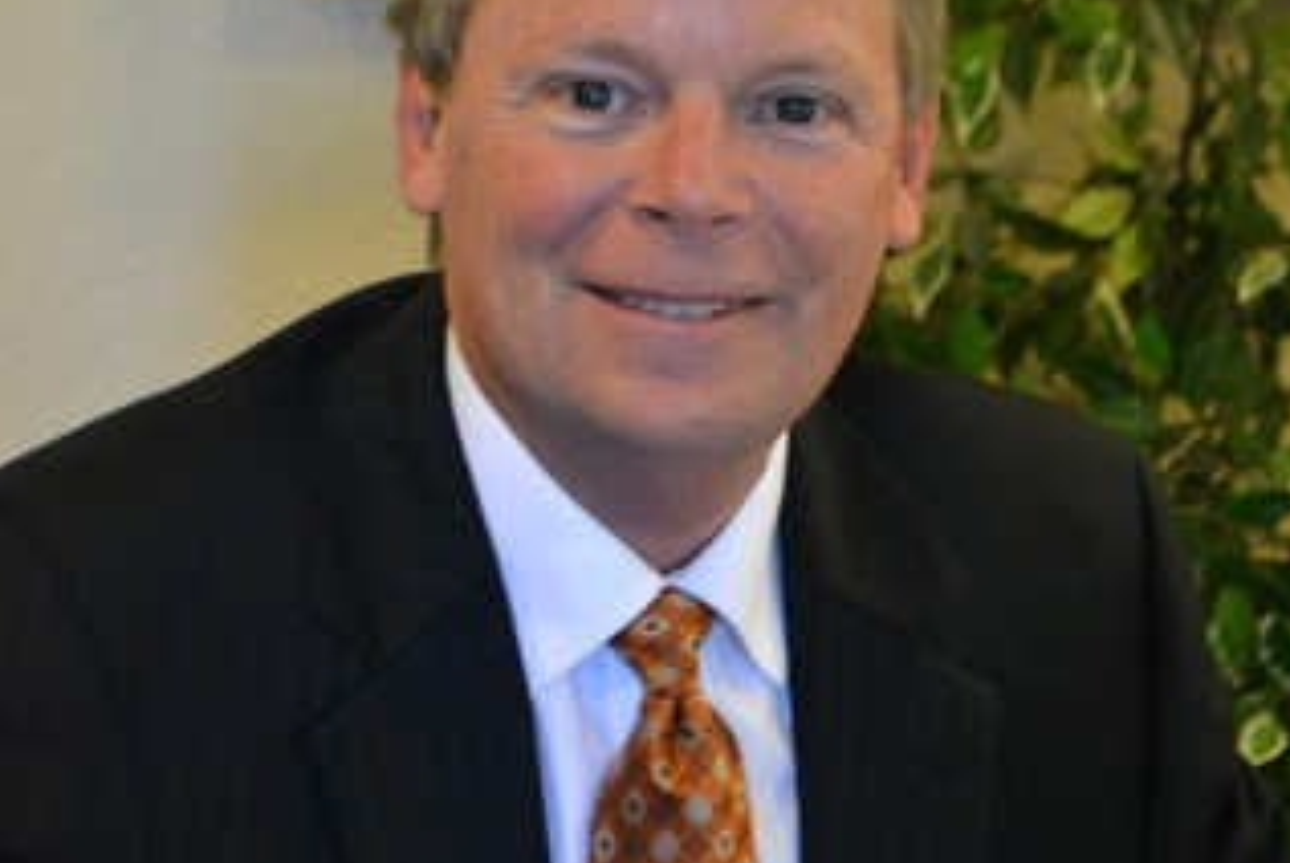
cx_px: 647
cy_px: 375
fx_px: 4474
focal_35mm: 125
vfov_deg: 11.0
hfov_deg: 16.4
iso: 3200
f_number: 5.6
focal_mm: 55
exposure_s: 1/25
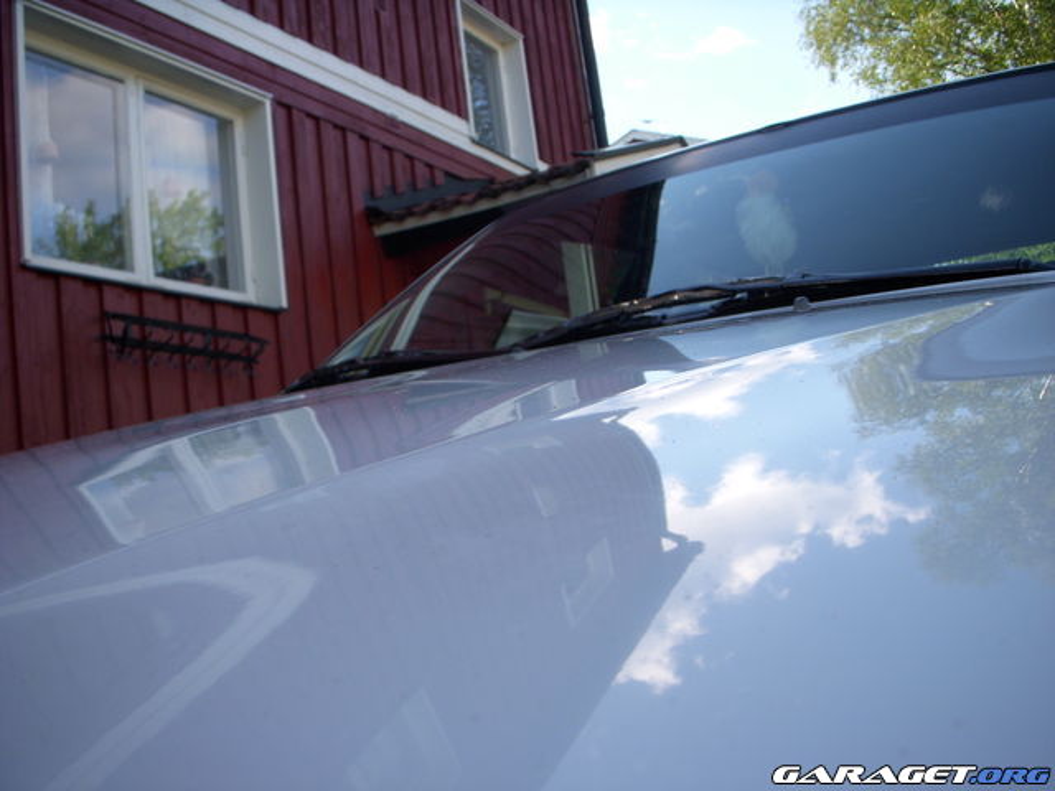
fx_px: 1158
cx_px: 528
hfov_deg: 49.0
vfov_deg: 37.7
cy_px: 396
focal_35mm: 38
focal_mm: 6.3
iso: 100
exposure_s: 1/250
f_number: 3.3
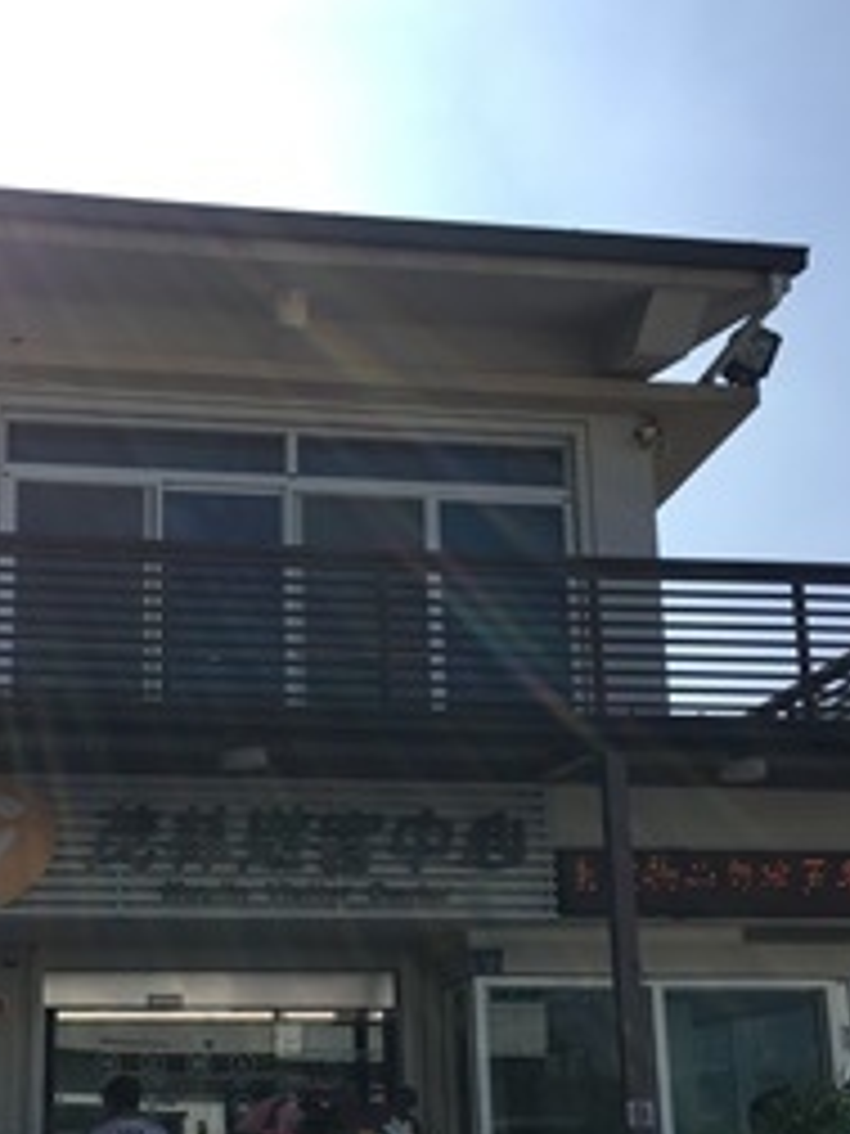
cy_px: 824
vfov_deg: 40.3
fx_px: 1506
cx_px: 216
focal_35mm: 46
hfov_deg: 31.0
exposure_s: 1/1789
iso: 25
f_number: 2.2
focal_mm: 4.15
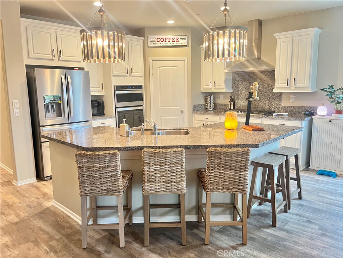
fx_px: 258
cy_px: 129
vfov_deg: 53.1
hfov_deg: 67.3
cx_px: 172
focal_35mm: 26
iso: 500
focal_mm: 5.1
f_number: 1.6
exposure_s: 1/60
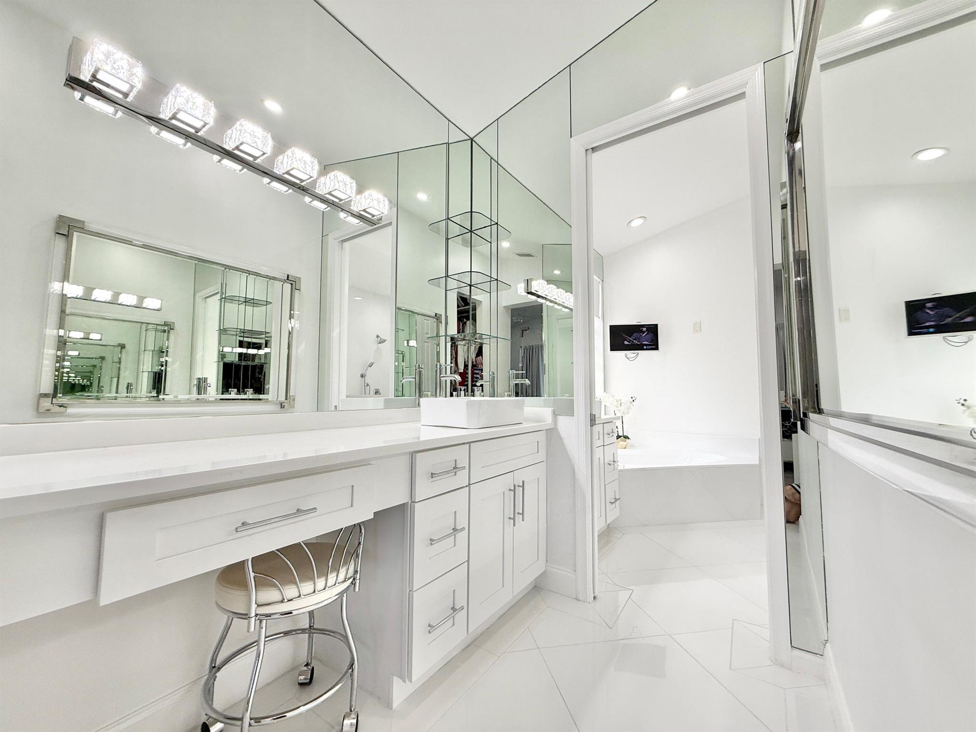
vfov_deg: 85.7
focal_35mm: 14
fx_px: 395
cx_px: 488
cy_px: 366
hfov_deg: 102.1
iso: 64
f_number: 2.2
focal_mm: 2.22
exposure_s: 1/157
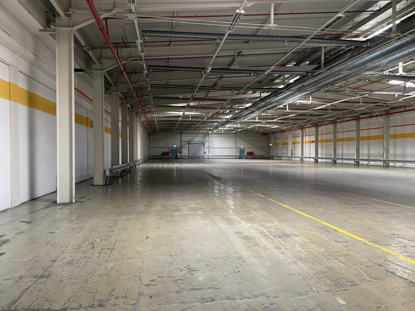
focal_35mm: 26
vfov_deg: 53.1
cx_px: 208
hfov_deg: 67.3
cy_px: 156
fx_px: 312
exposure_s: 1/51
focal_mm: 4.2
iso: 250
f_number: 1.6
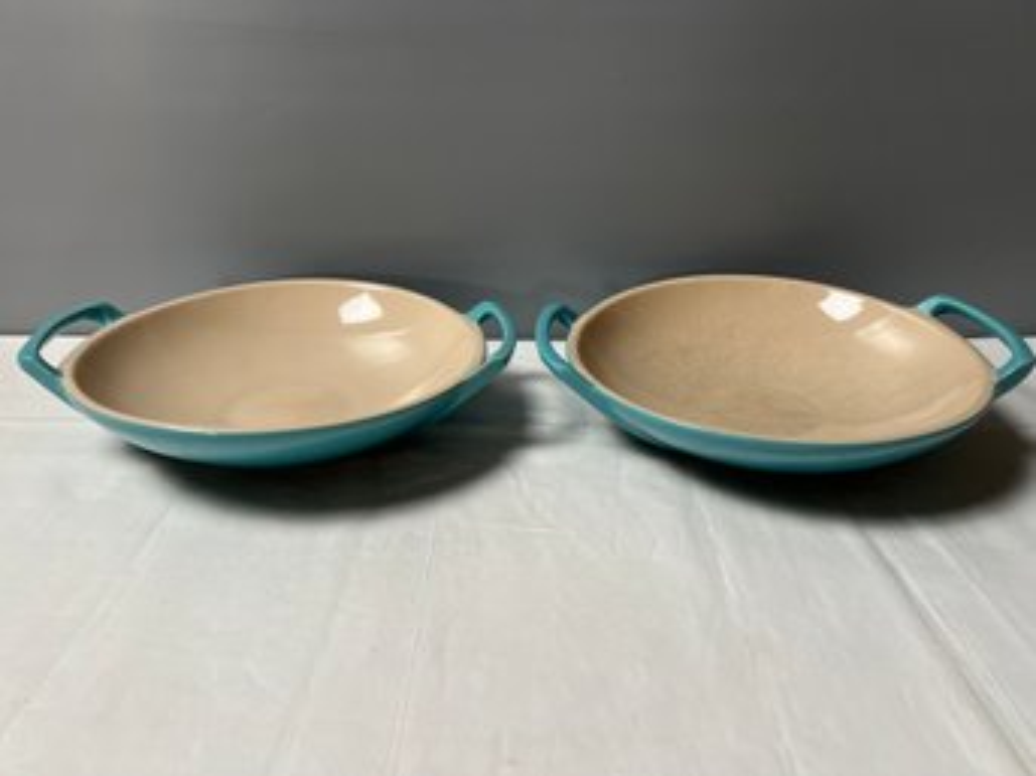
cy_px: 388
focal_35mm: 26
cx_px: 518
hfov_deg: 67.3
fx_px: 778
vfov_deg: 53.0
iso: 125
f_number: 1.5
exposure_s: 1/120
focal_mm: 5.7
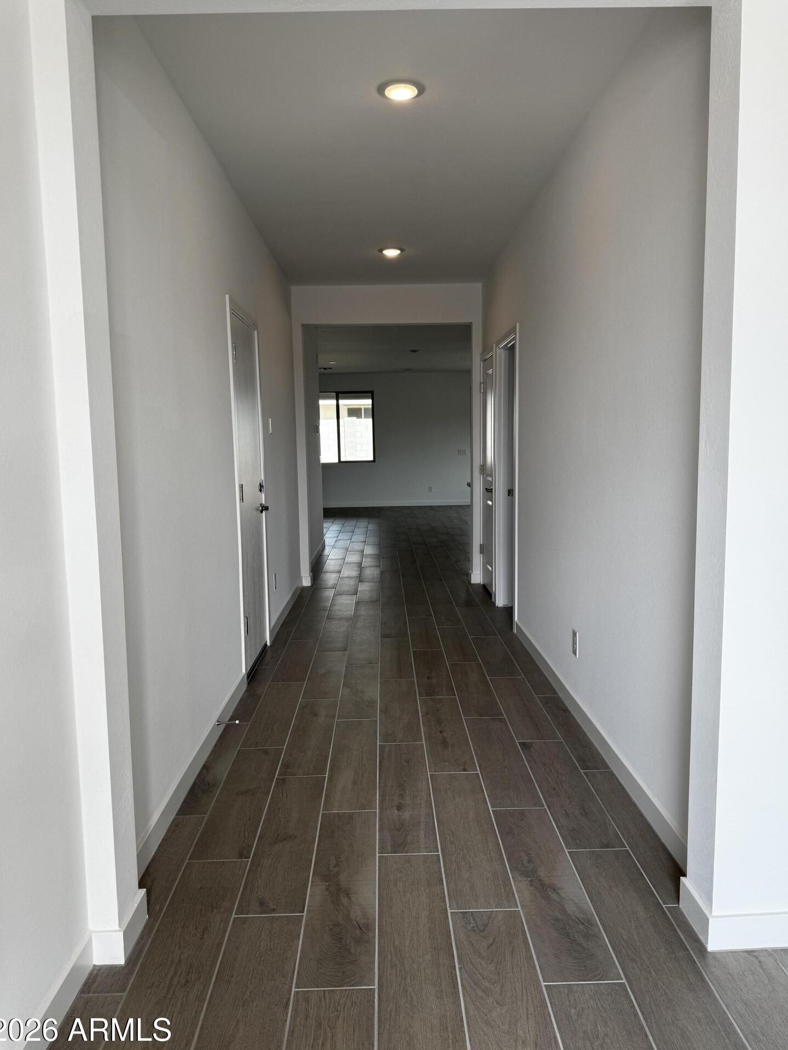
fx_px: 759
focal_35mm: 25
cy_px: 533
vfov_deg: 69.4
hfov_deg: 54.9
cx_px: 398
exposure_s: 1/323
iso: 80
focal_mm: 6.76
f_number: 1.78
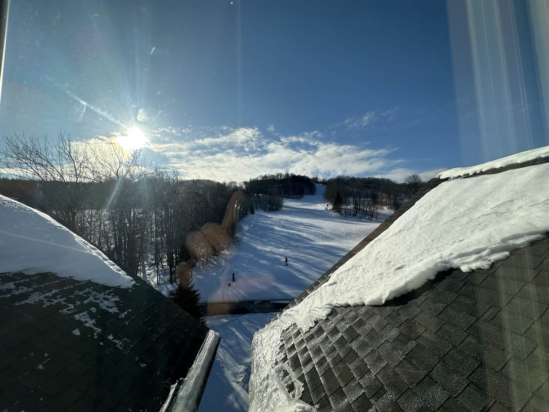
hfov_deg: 102.1
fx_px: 222
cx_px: 274
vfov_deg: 85.7
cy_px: 206
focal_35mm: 14
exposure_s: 1/5051
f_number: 2.2
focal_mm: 2.22
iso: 50
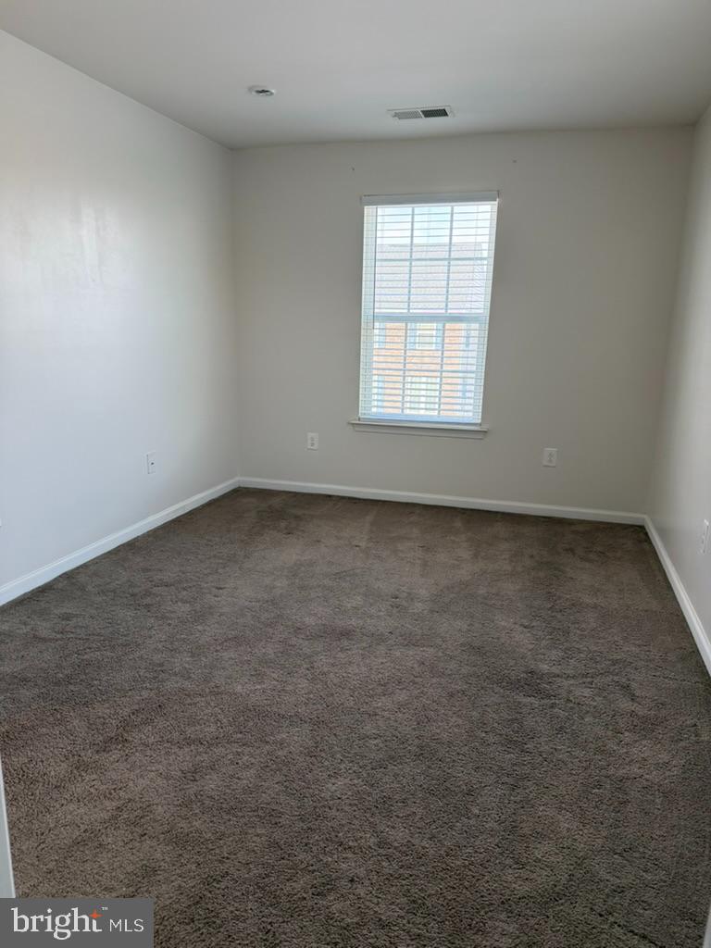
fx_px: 657
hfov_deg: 56.8
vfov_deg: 71.6
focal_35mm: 24
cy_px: 474
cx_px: 356
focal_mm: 6.76
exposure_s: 1/234
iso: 200
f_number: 1.78
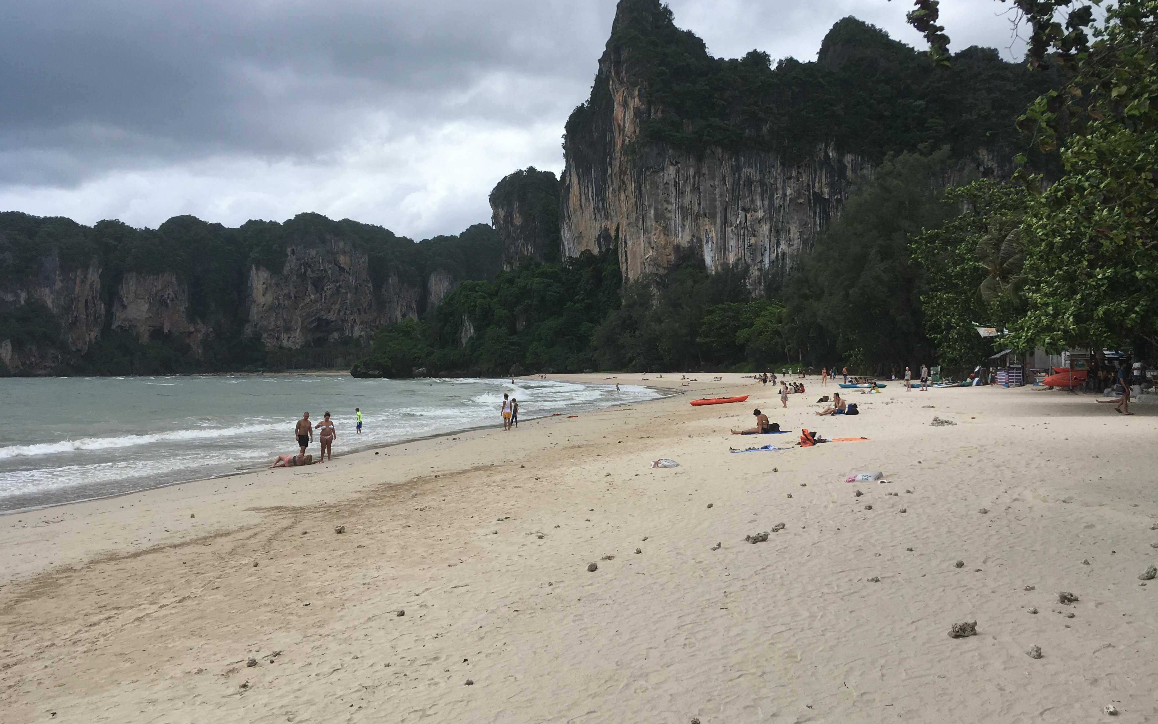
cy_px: 310
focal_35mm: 33
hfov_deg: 58.1
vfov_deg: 38.2
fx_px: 1041
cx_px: 618
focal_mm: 4.15
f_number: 2.2
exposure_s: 1/1399
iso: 25
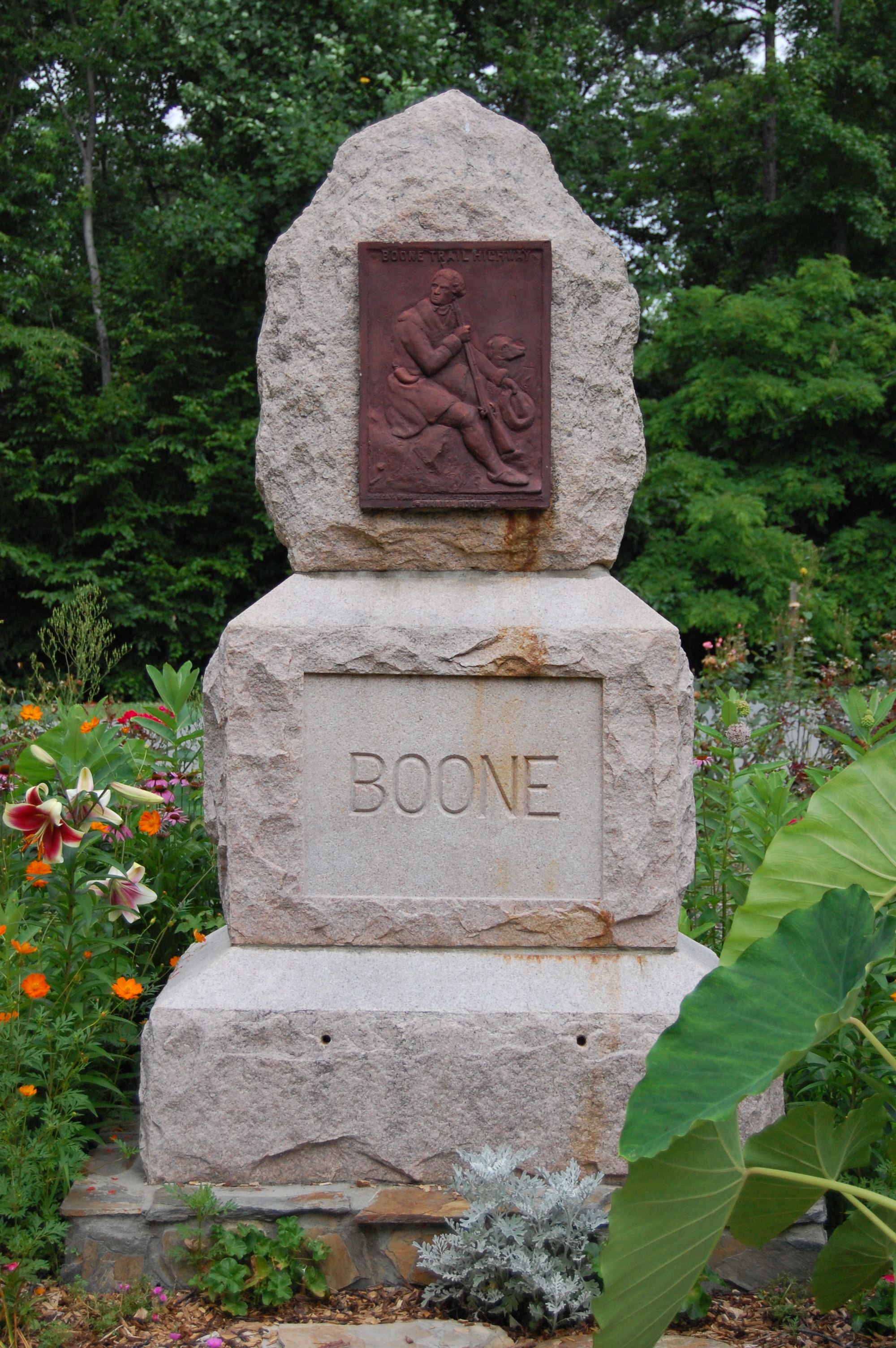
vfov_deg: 35.1
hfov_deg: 23.7
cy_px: 674
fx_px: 2132
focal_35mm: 57
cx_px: 448
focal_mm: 38
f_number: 5
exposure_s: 1/2000
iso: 800
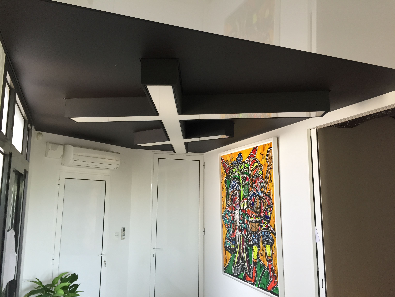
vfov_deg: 48.2
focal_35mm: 29
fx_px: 331
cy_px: 148
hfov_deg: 61.7
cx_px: 198
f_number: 2.2
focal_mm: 4.15
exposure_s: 1/30
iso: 64
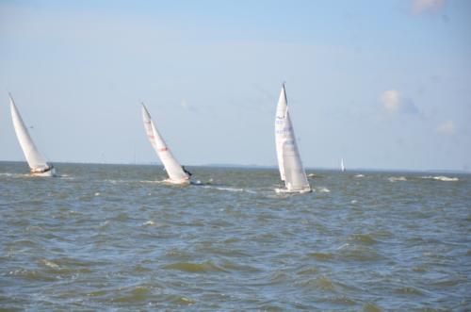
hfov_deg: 13.1
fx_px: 2056
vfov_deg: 8.7
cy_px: 156
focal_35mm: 158
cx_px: 236
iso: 100
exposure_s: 1/320
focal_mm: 105
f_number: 9
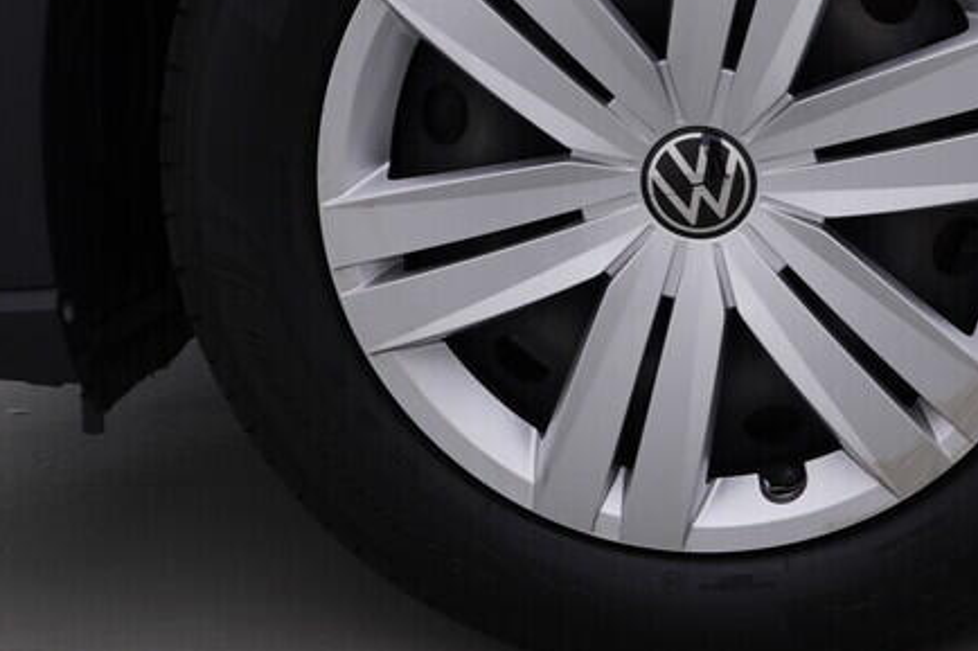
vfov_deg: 15.9
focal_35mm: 85
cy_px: 102
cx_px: 699
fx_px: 2308
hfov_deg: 23.7
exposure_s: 1/100
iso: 125
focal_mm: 24
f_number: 4.5
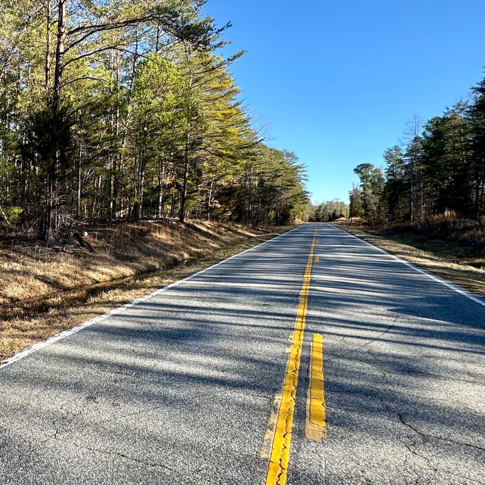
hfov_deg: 51.3
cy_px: 233
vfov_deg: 60.9
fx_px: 412
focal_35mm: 26
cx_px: 21
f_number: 2.2
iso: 40
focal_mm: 2.22
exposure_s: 1/287
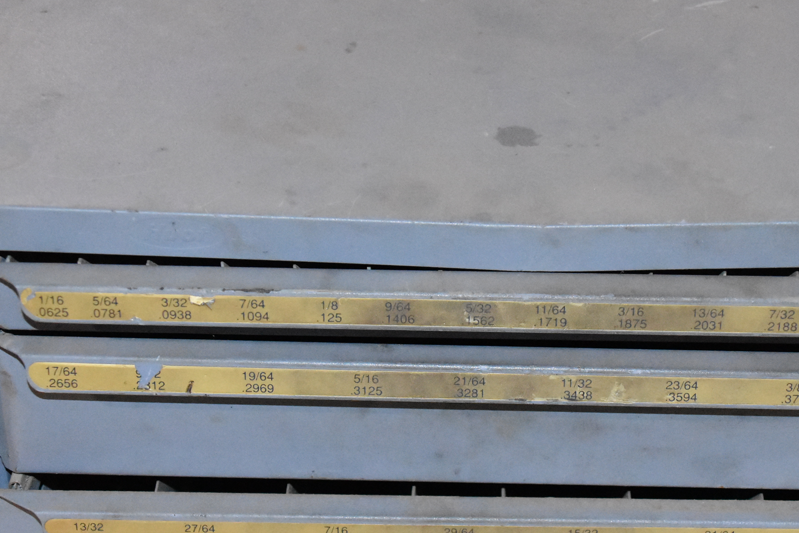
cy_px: 343
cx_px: 446
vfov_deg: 15.7
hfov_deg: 23.4
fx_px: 1931
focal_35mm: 87
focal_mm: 34
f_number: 4.5
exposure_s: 1/60
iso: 6400
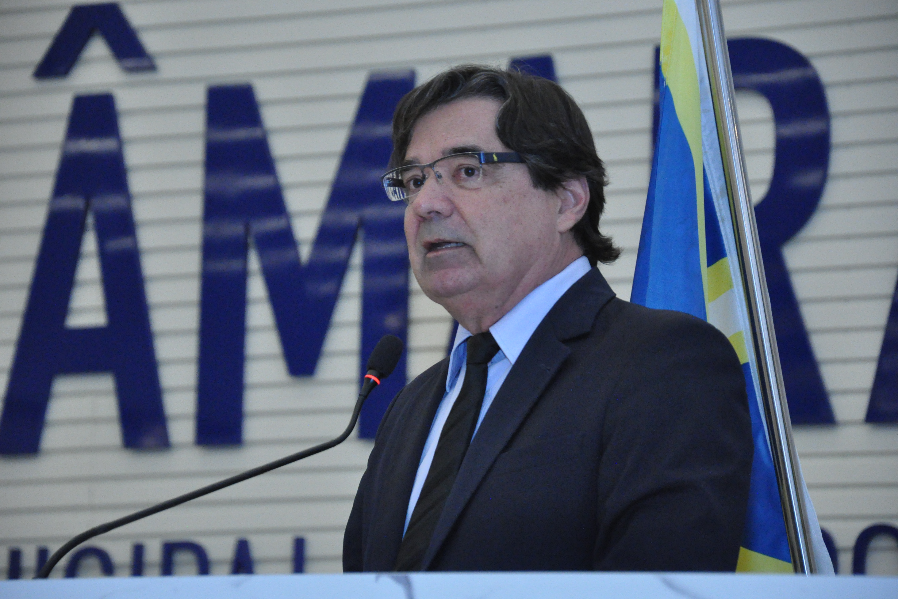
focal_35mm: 159
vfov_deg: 8.7
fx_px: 3953
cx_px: 452
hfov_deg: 13.0
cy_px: 299
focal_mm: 105
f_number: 5.6
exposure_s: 1/160
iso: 3200
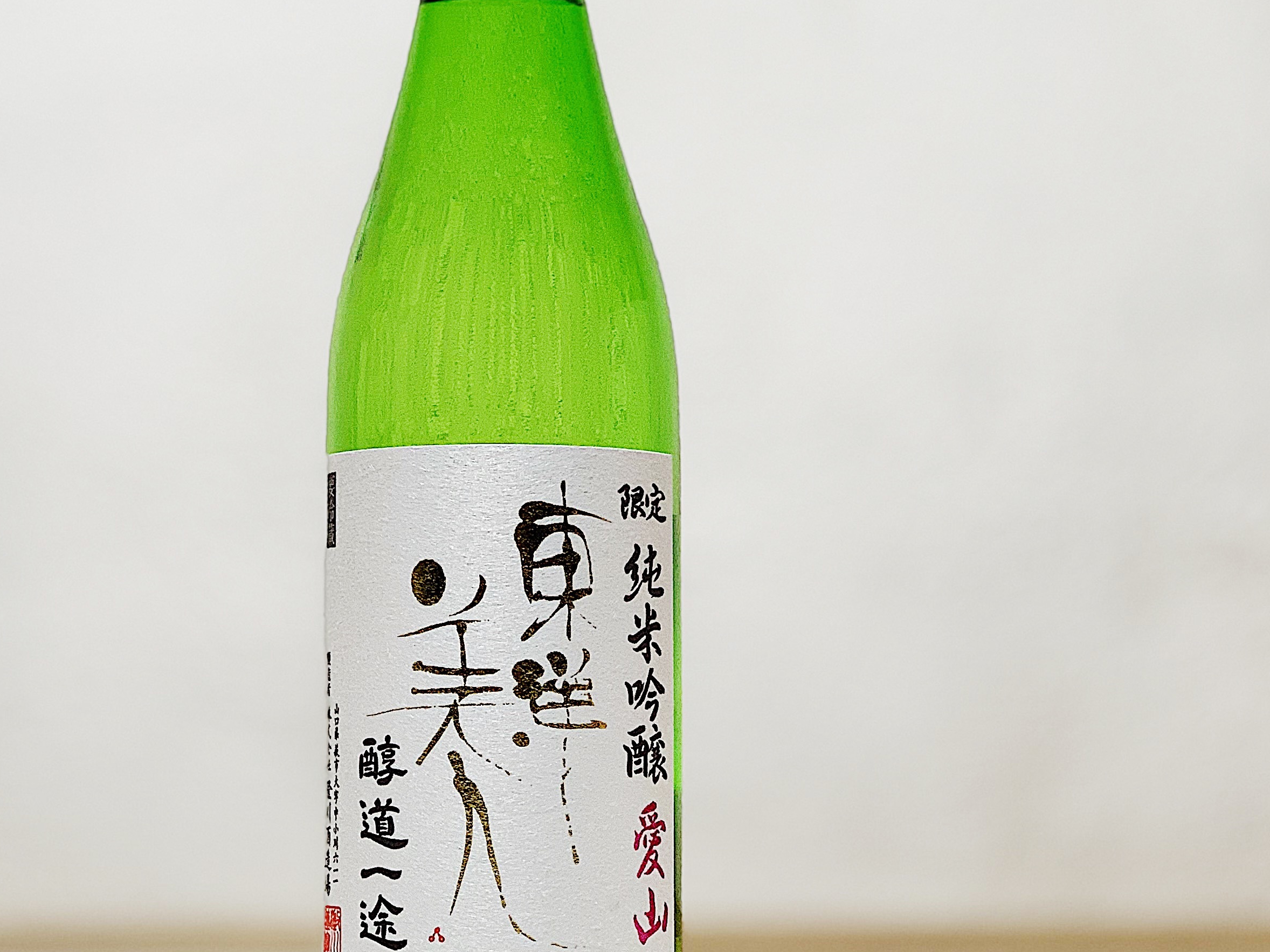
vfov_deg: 16.6
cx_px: 503
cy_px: 336
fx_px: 3265
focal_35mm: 89
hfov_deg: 22.0
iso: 80
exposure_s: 1/96
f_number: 2.4
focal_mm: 6
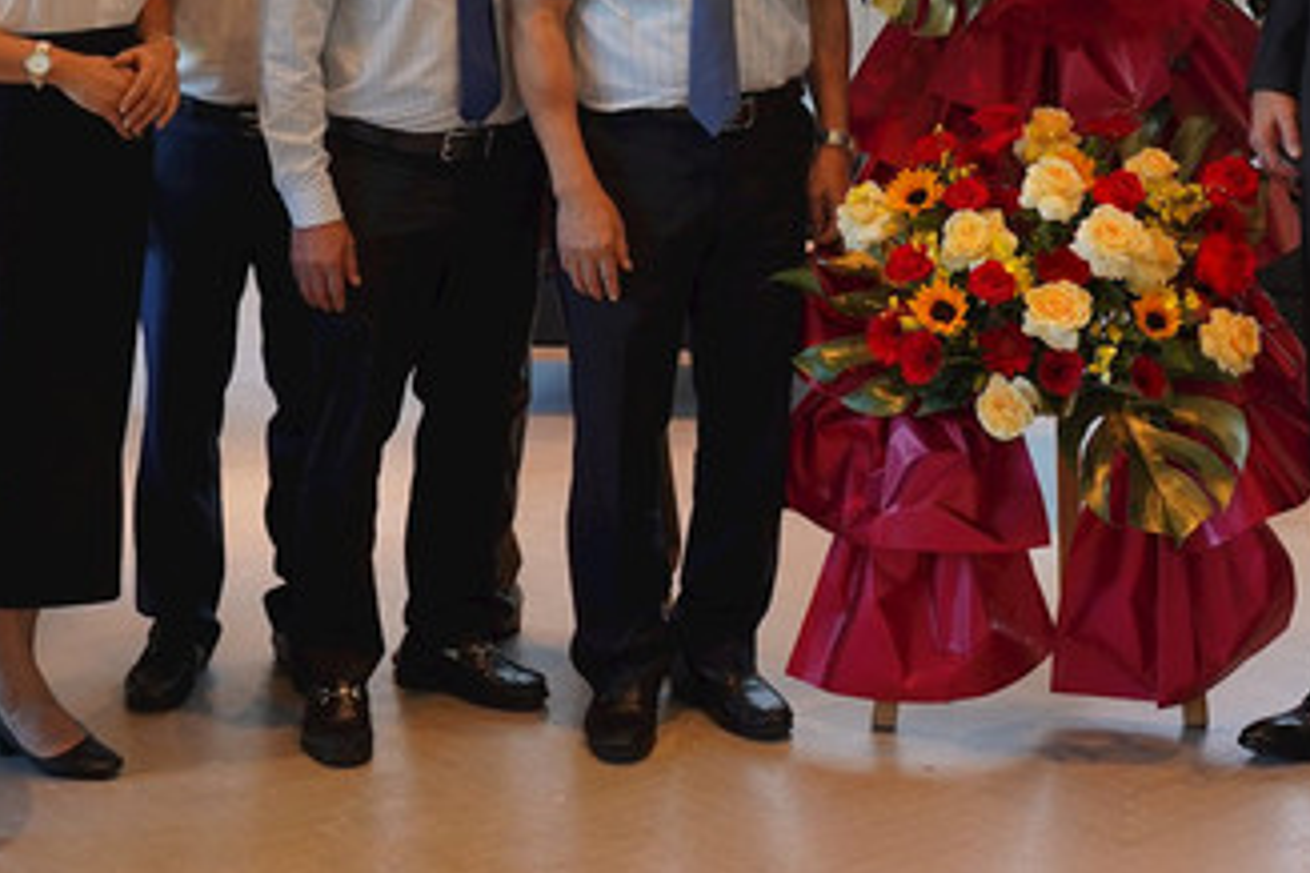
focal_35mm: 77
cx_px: 1054
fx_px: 2802
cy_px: -156
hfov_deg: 25.8
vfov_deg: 17.0
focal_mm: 28
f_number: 4
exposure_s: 1/160
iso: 640
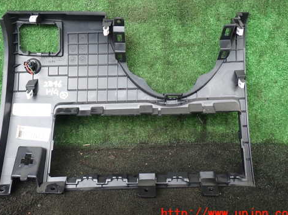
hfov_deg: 48.7
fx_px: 316
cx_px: 116
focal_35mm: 38
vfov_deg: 37.5
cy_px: 85
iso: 160
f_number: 2.3
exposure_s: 1/60
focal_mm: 5.4
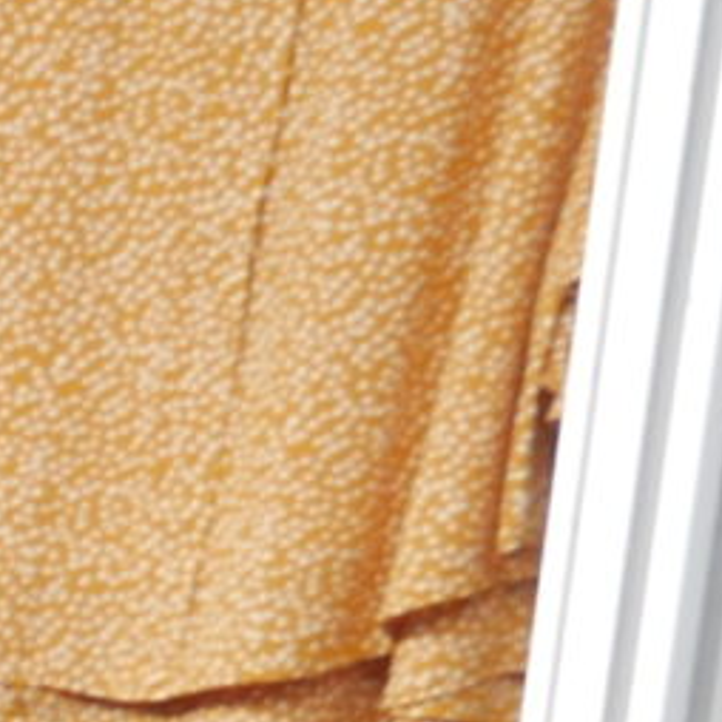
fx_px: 5050
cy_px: 2484
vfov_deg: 7.0
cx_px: -2032
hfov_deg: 6.7
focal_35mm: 214
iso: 200
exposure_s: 1/80
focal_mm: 12
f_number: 3.5
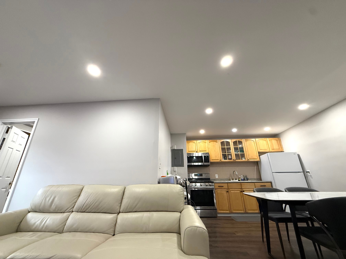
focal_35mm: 14
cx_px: 173
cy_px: 130
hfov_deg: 102.1
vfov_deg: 85.7
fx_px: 140
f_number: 2.2
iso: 400
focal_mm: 2.22
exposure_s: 1/120
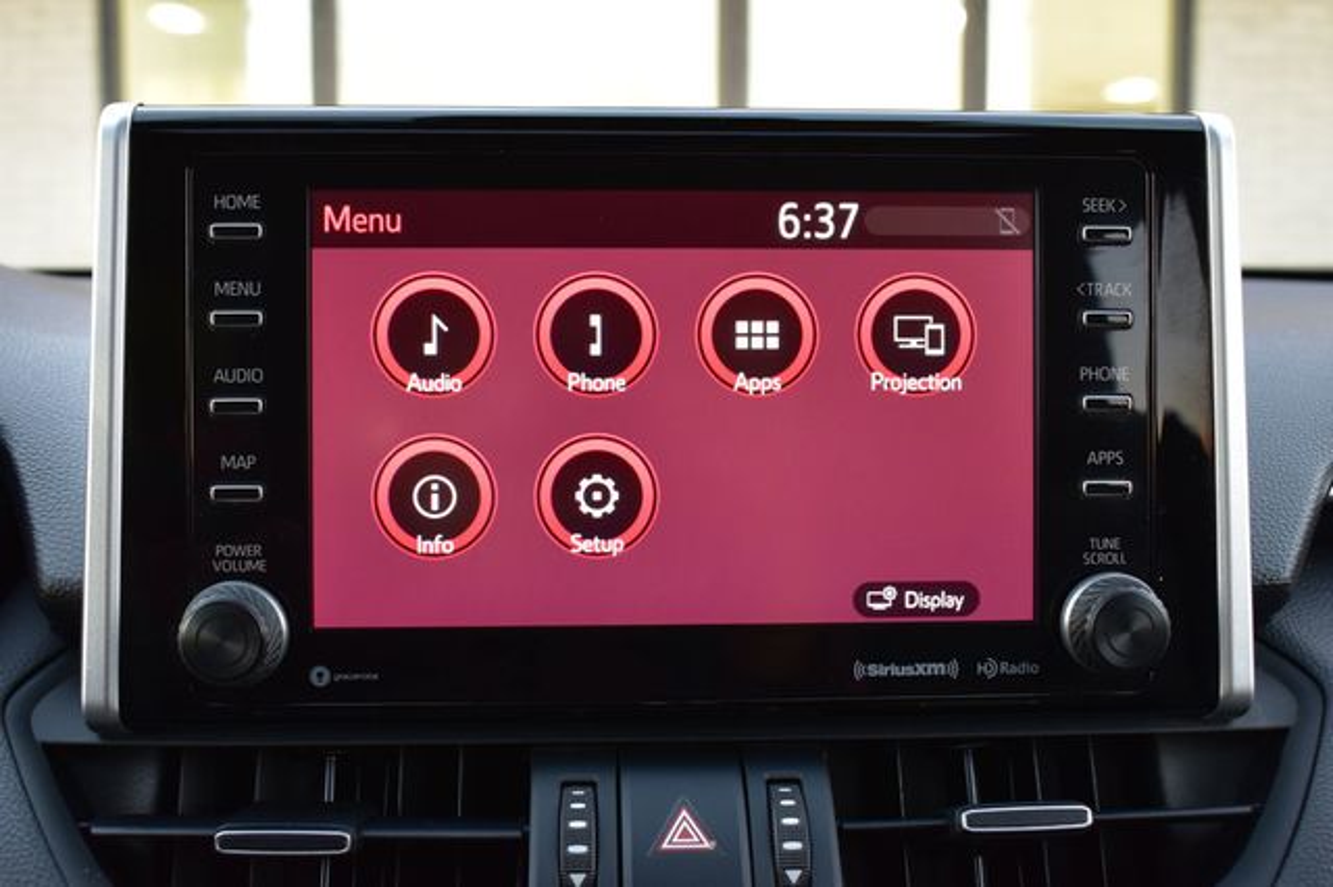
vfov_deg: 33.0
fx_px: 1499
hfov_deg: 47.9
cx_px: 666
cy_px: 444
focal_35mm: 40
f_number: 6.3
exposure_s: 1/15
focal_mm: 27
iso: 640
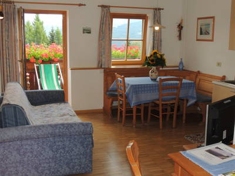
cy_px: 88
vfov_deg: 33.6
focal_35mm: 43
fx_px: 292
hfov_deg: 43.9
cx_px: 118
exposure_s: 1/50
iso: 280
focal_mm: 7.6
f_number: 7.6
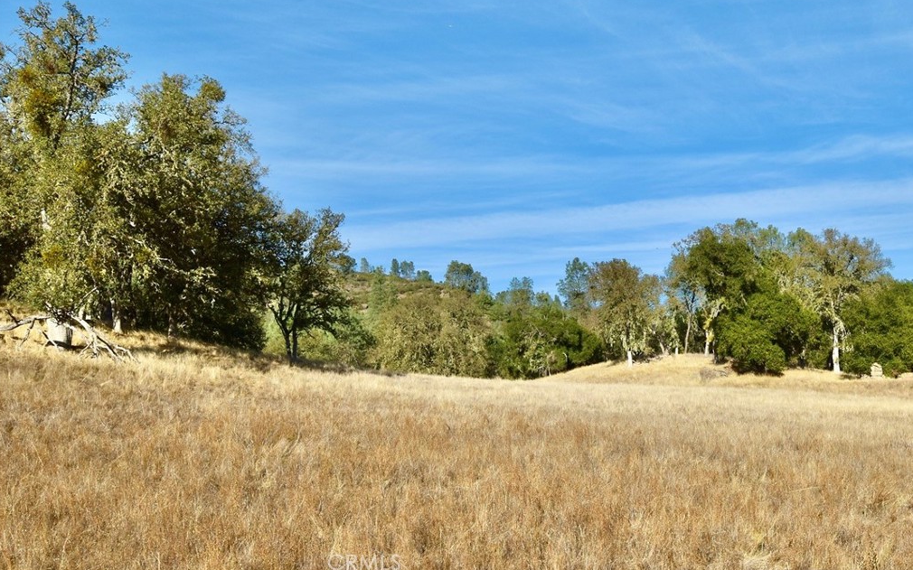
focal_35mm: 31
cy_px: 267
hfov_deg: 61.2
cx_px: 458
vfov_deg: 40.6
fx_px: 771
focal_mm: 20
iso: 320
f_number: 11
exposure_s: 1/500
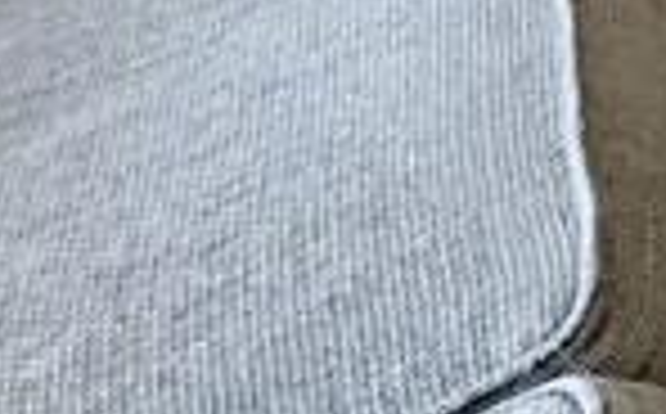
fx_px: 1867
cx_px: 1917
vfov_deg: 9.0
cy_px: -986
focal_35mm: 103
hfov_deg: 11.9
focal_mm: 2.22
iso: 200
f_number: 2.2
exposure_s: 1/99
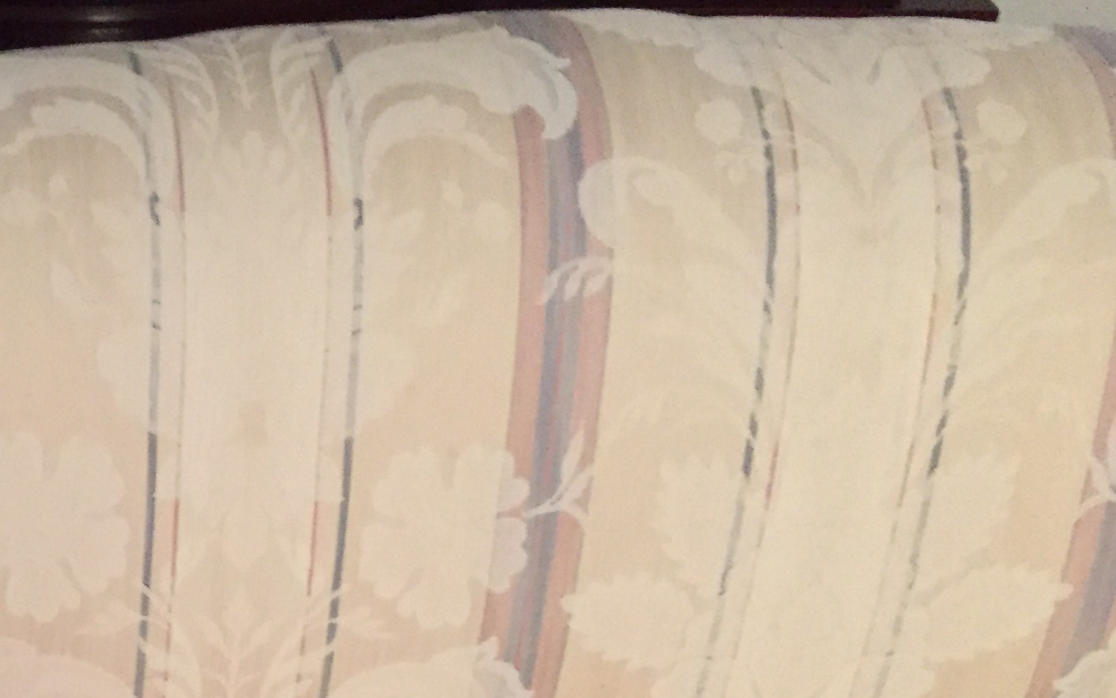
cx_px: -51
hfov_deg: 28.7
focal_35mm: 66
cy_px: 879
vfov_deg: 18.5
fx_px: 2007
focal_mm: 4.15
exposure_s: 1/15
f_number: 2.2
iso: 250
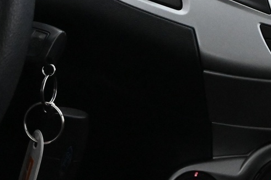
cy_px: 27
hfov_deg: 12.9
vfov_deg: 8.8
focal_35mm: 156
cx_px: 300
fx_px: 1173
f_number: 5
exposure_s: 1/50
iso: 7200
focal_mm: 31.5
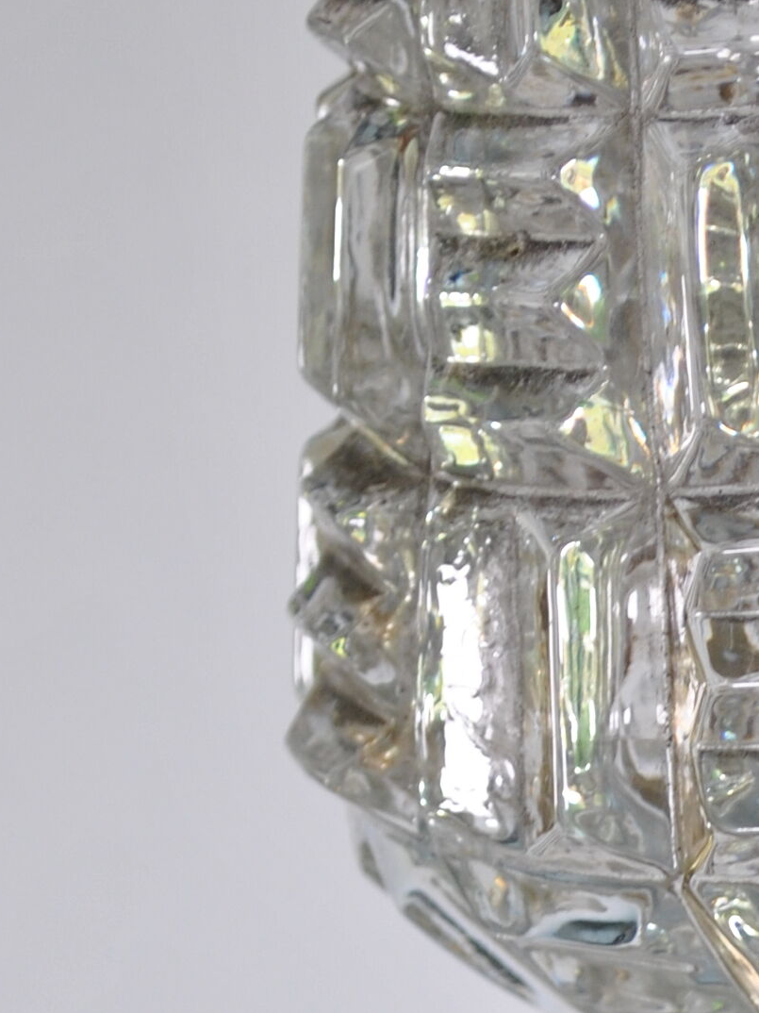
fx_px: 7312
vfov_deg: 7.9
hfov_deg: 5.9
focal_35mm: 250
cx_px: 1073
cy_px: 956
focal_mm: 48
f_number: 5.3
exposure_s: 1/80
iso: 200
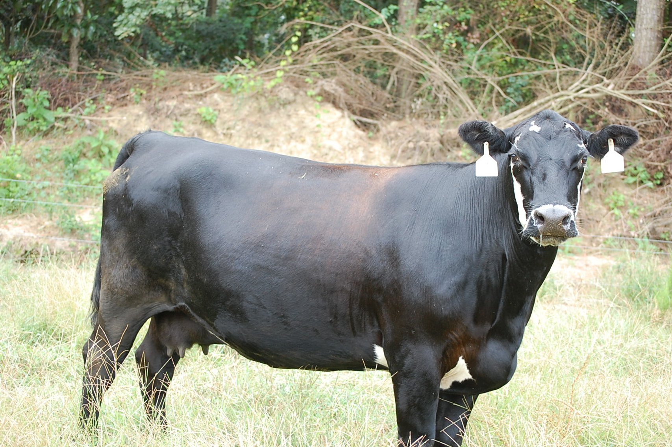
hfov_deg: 24.6
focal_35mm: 82
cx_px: 336
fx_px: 1539
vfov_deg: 16.5
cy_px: 224
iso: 400
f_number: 5.6
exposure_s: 1/125
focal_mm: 55
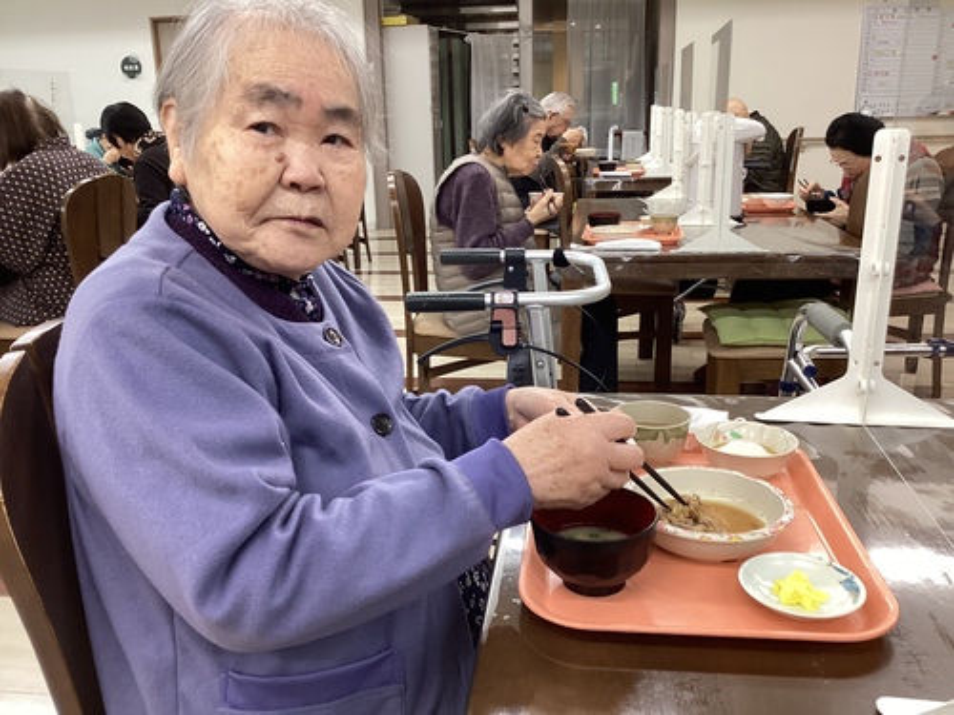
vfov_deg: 45.4
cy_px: 358
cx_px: 477
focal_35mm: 31
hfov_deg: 58.4
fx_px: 854
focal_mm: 3.3
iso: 100
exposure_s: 1/60
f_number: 2.4
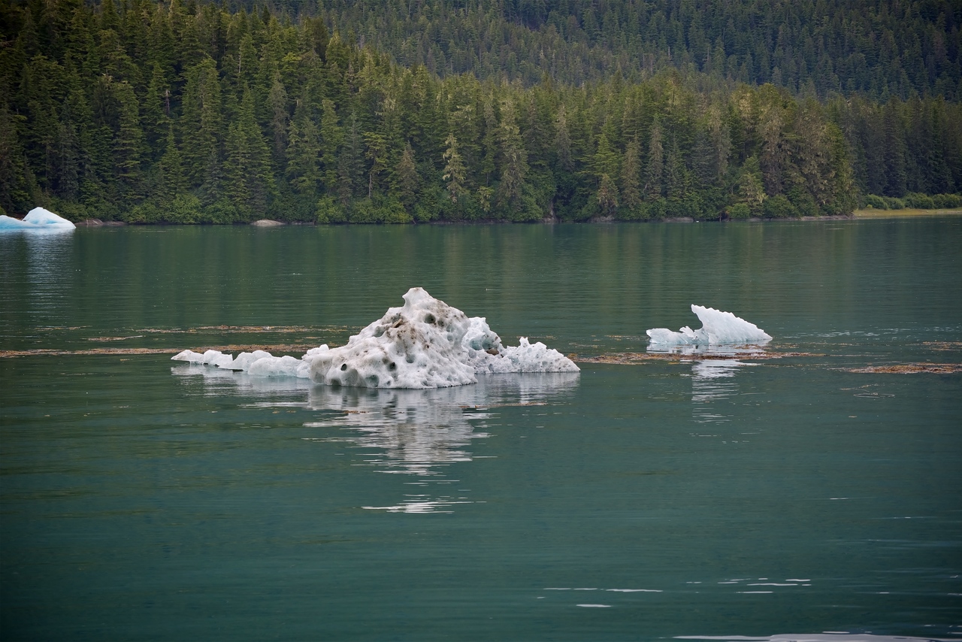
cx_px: 481
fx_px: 3100
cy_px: 321
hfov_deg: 17.6
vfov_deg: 11.8
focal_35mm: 116
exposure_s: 1/250
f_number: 6.3
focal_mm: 116
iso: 100
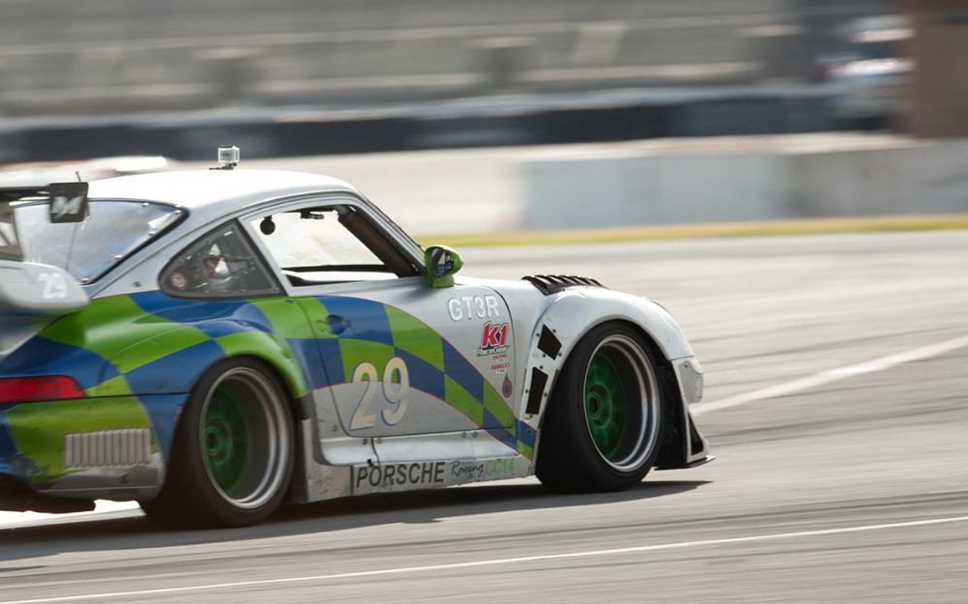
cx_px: 189
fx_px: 17407
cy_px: 256
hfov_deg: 3.2
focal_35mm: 660
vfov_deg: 2.0
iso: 100
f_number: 8
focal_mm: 400
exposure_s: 1/60
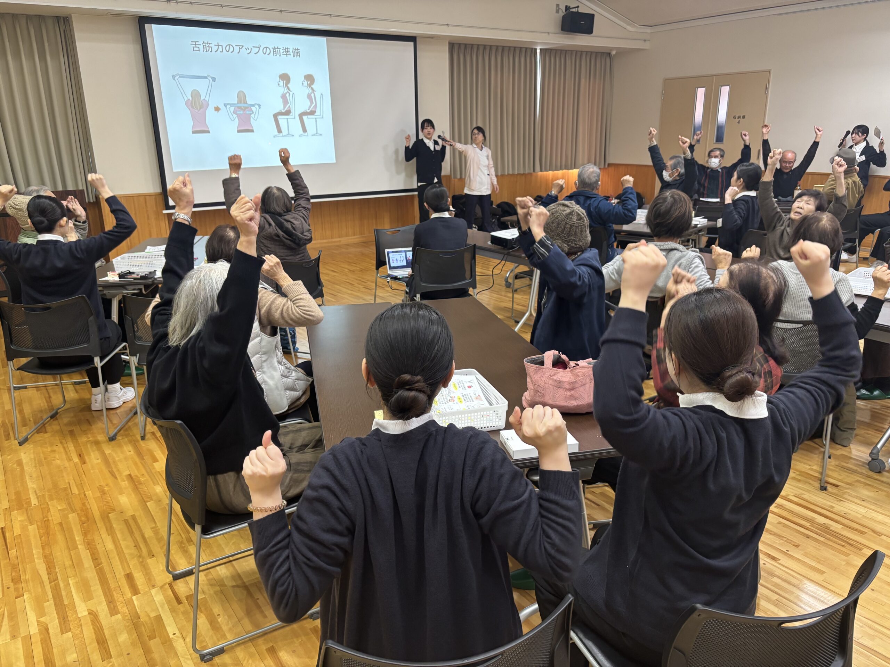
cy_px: 334
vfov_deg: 53.1
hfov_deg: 67.3
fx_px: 668
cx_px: 445
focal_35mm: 26
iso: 160
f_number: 1.6
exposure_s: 1/60
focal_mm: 5.96
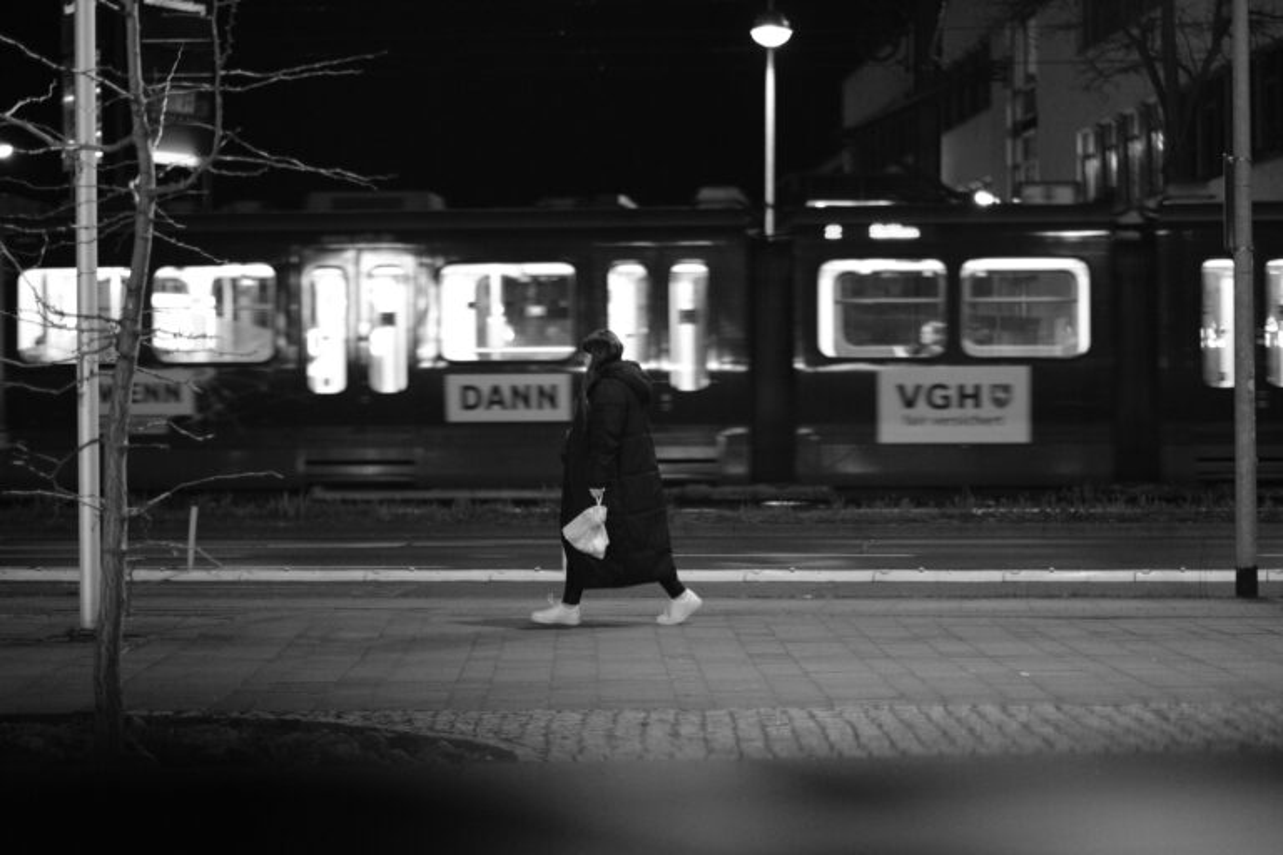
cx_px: 642
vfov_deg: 16.3
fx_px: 2993
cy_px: 428
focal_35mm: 84
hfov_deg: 24.2
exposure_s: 1/100
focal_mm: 56
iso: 2000
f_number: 1.2
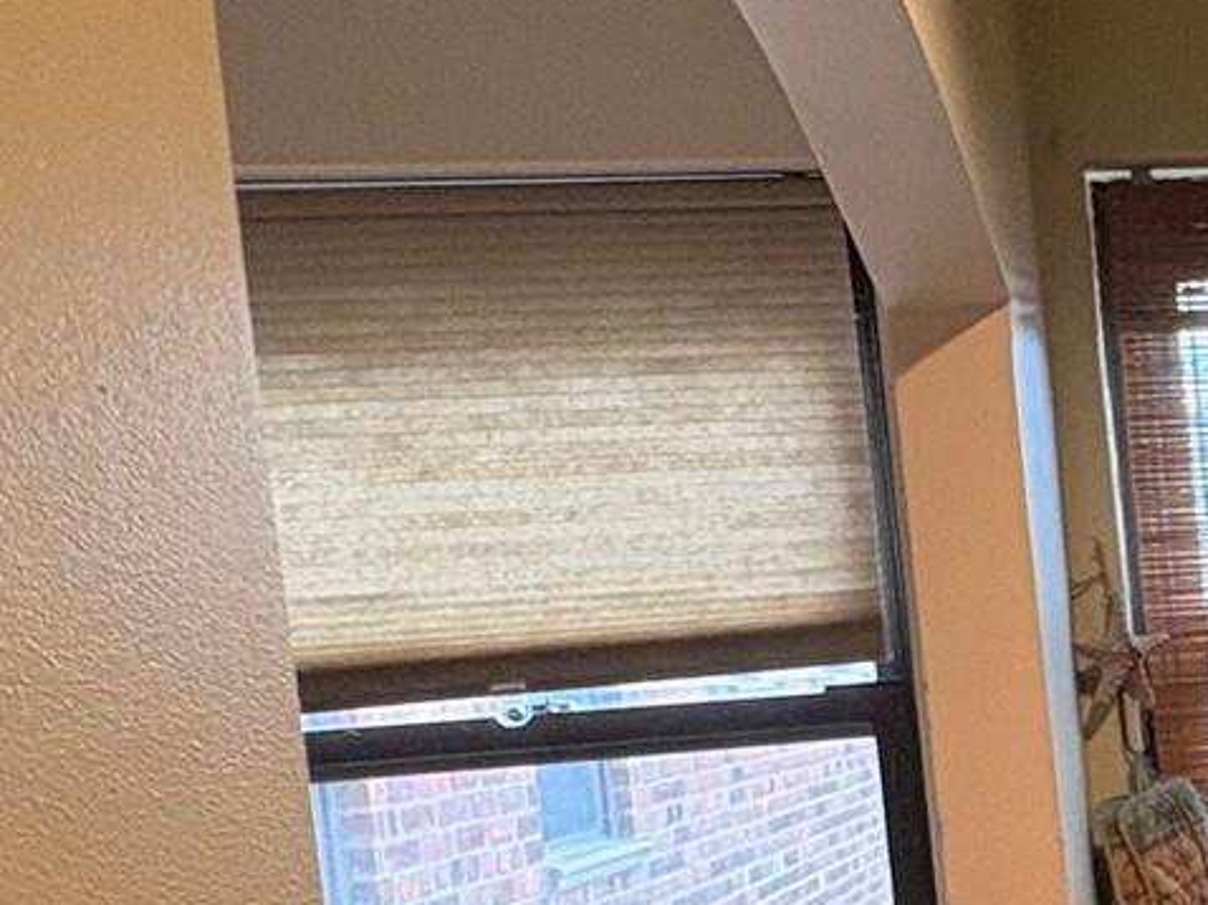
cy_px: 751
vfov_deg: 23.9
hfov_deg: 24.7
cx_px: 1820
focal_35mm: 60
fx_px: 2093
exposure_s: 1/60
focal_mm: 2.22
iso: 320
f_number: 2.2
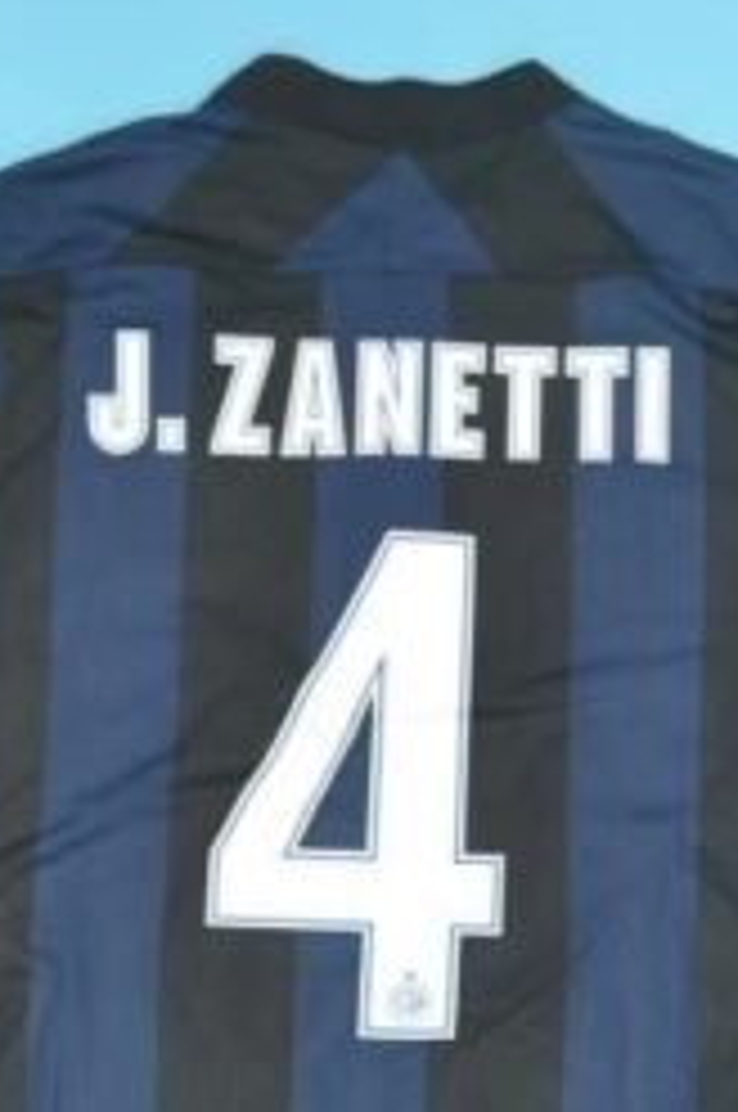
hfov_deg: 18.6
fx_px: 2251
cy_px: 882
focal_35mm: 73
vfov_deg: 27.2
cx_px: 400
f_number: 4
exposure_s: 1/100
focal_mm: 20
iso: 200
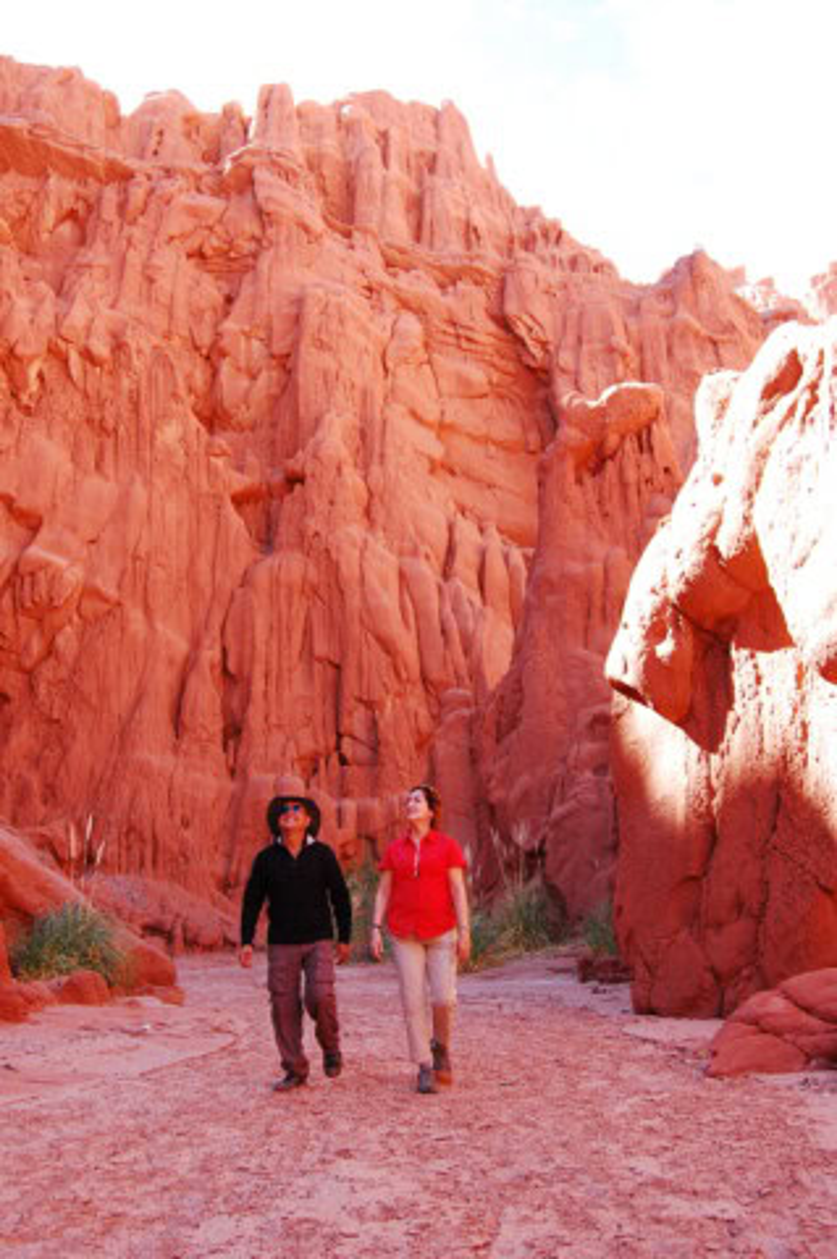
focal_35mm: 34
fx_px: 1206
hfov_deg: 38.3
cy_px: 630
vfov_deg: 55.2
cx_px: 418
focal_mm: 23
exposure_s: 1/160
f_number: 6.3
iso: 400
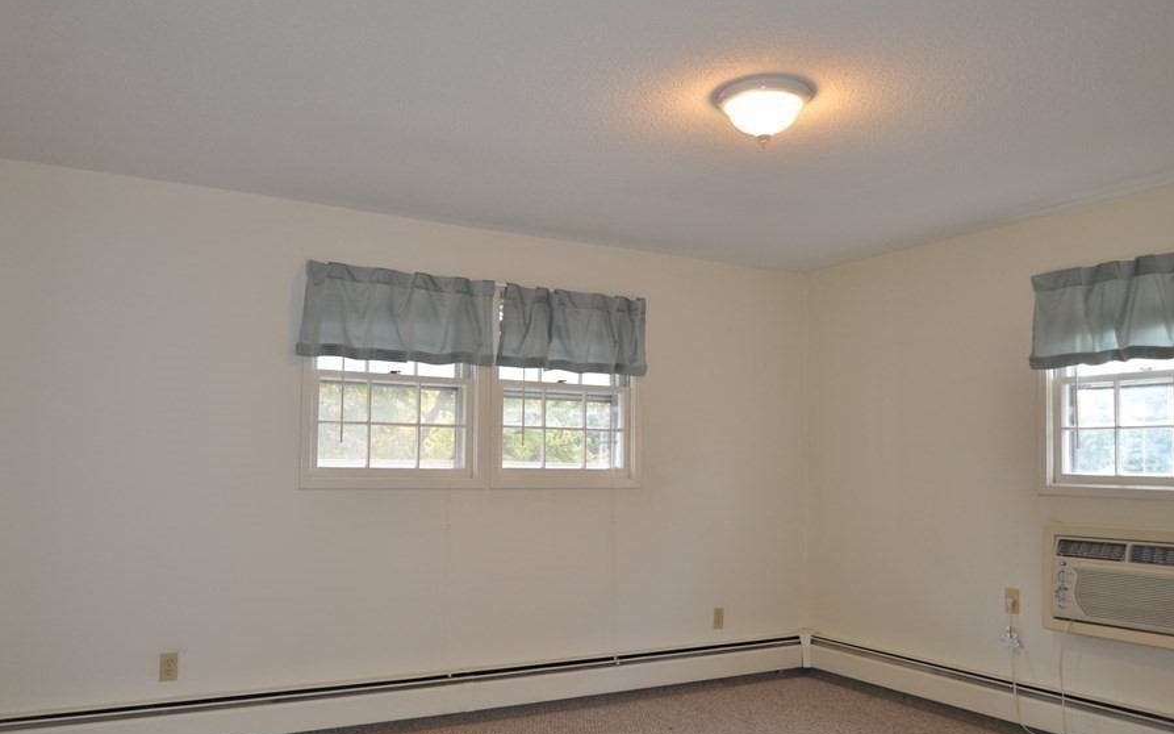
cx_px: 546
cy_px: 410
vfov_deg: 44.5
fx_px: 896
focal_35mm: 28
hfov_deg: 66.4
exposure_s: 1/160
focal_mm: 16
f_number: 2.8
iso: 400
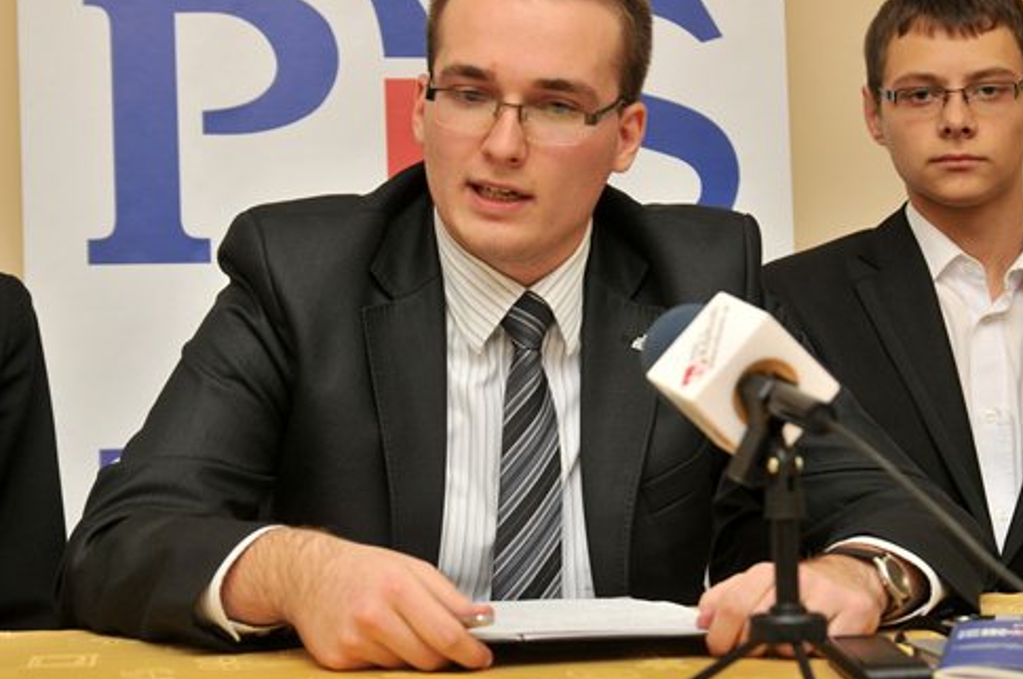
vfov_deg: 13.8
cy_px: 298
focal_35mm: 99
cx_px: 591
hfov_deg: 20.6
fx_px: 2809
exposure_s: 1/180
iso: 200
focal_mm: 50
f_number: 3.3
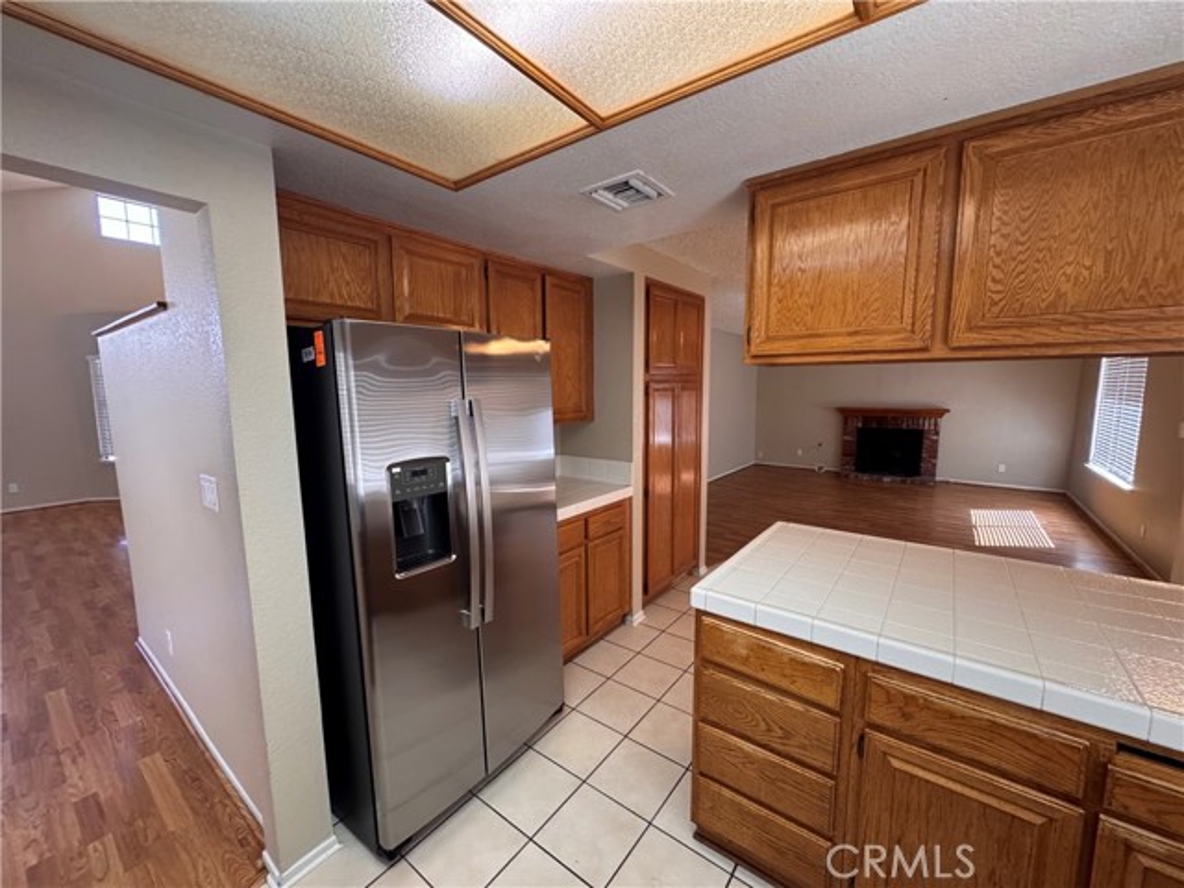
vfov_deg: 85.7
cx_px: 592
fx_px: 479
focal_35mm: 14
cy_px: 444
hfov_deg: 102.1
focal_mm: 2.22
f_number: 2.2
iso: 320
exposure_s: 1/120
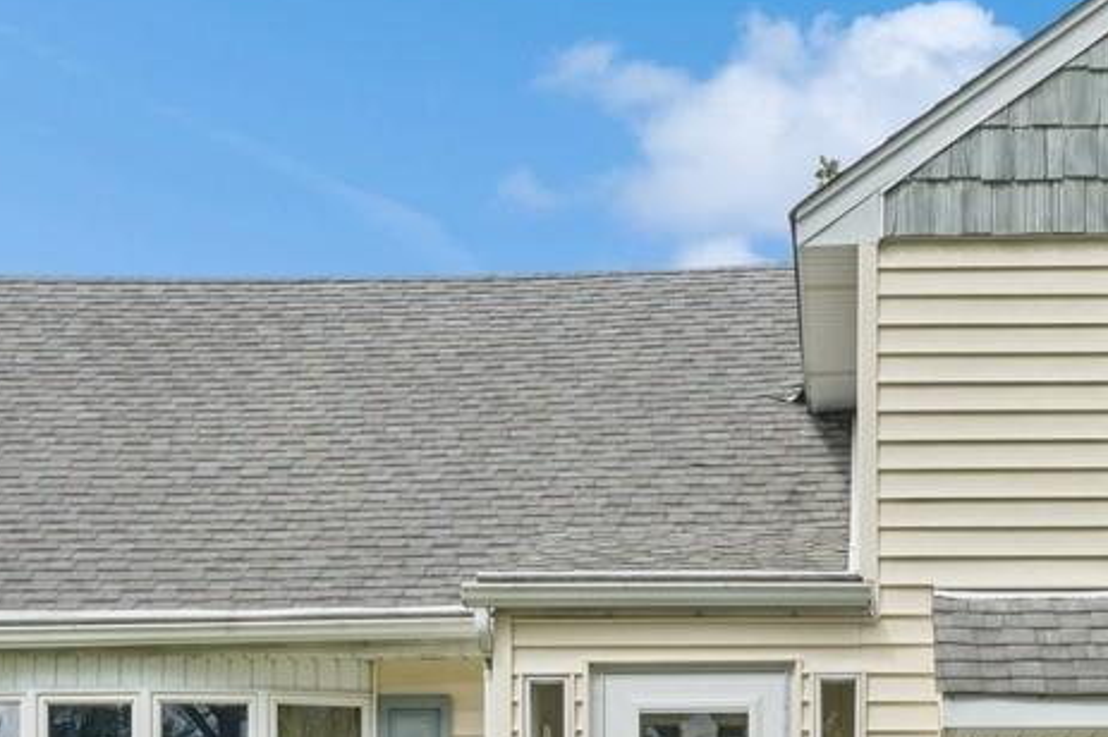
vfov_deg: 15.5
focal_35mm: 83
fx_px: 2553
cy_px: 1010
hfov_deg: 24.4
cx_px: 727
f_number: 11
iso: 100
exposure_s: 1/100
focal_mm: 24
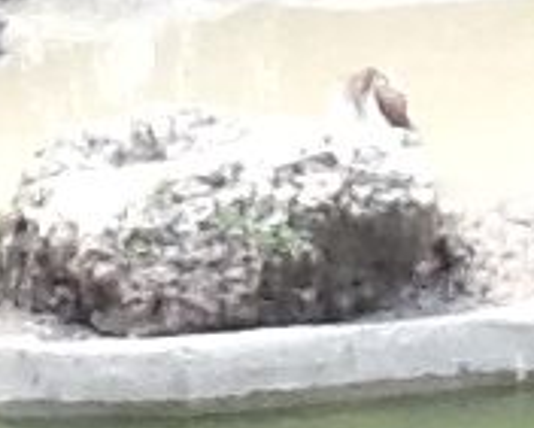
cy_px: -152
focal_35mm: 170
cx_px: 21
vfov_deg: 8.9
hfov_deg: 11.3
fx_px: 2688
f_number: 2.4
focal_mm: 2.03
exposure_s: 1/60
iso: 80
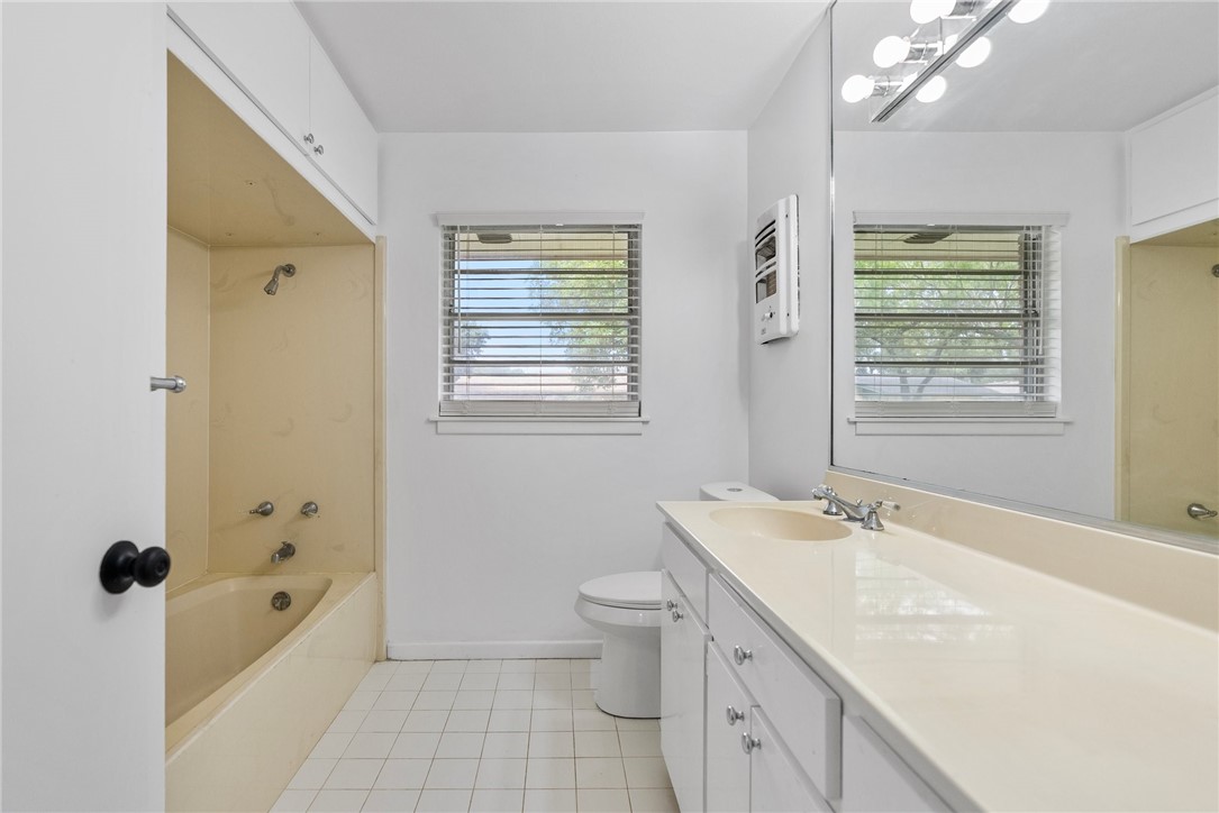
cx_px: 610
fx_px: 542
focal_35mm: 16
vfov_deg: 73.8
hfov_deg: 96.7
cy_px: 406
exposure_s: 1/160
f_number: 4
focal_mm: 16
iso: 320
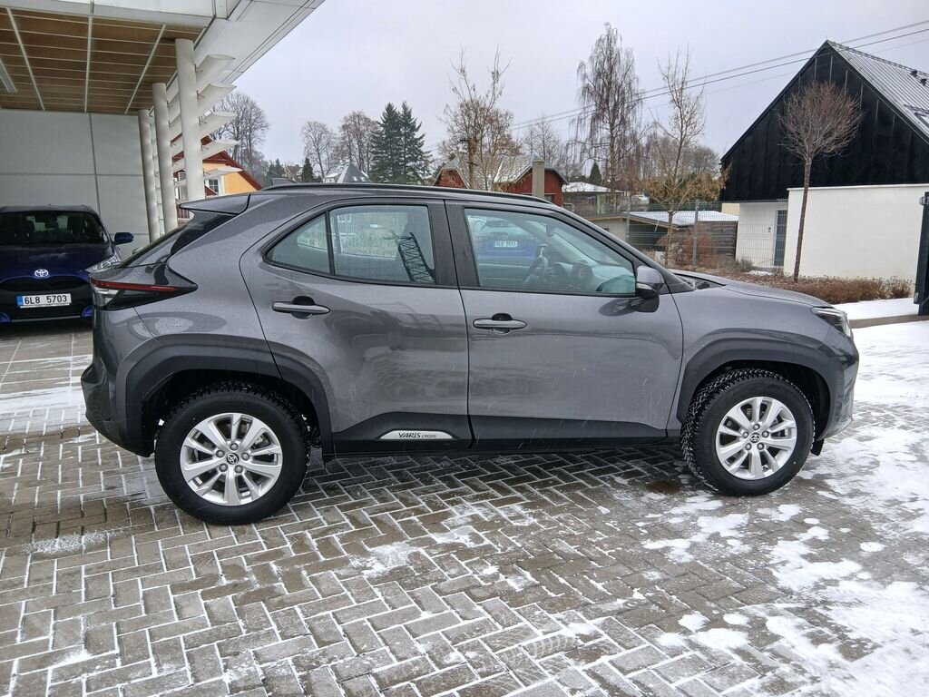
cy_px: 348
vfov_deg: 53.1
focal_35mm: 26
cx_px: 464
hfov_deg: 67.3
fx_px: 698
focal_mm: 3.98
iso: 32
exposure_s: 1/100
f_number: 1.8
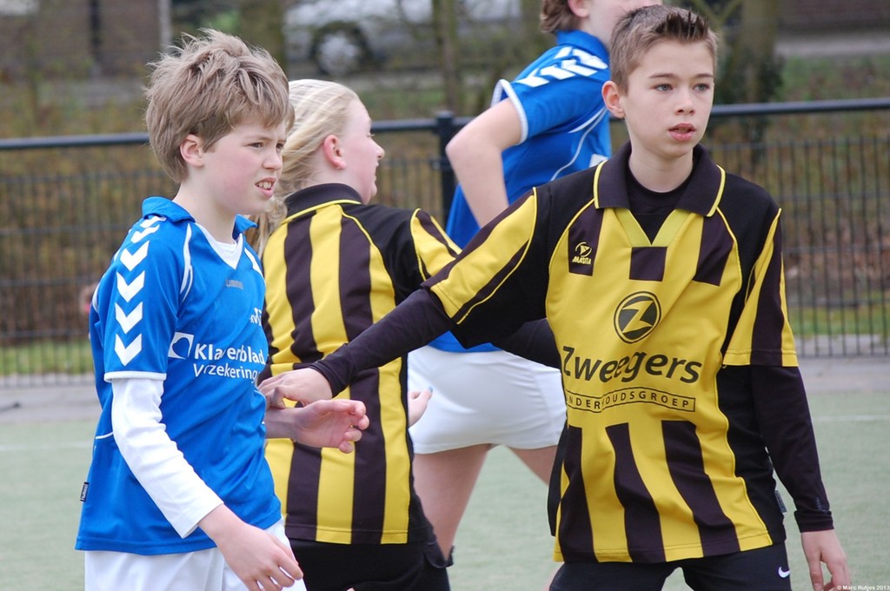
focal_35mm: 158
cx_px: 445
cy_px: 296
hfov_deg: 13.1
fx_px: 3889
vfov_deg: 8.7
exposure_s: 1/400
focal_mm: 105
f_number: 5
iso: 400
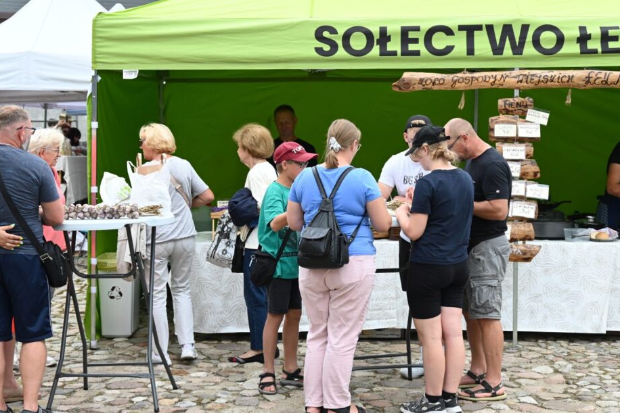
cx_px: 334
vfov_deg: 20.3
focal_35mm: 67
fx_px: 1154
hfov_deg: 30.1
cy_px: 204
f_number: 6.3
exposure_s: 1/640
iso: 640
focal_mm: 60
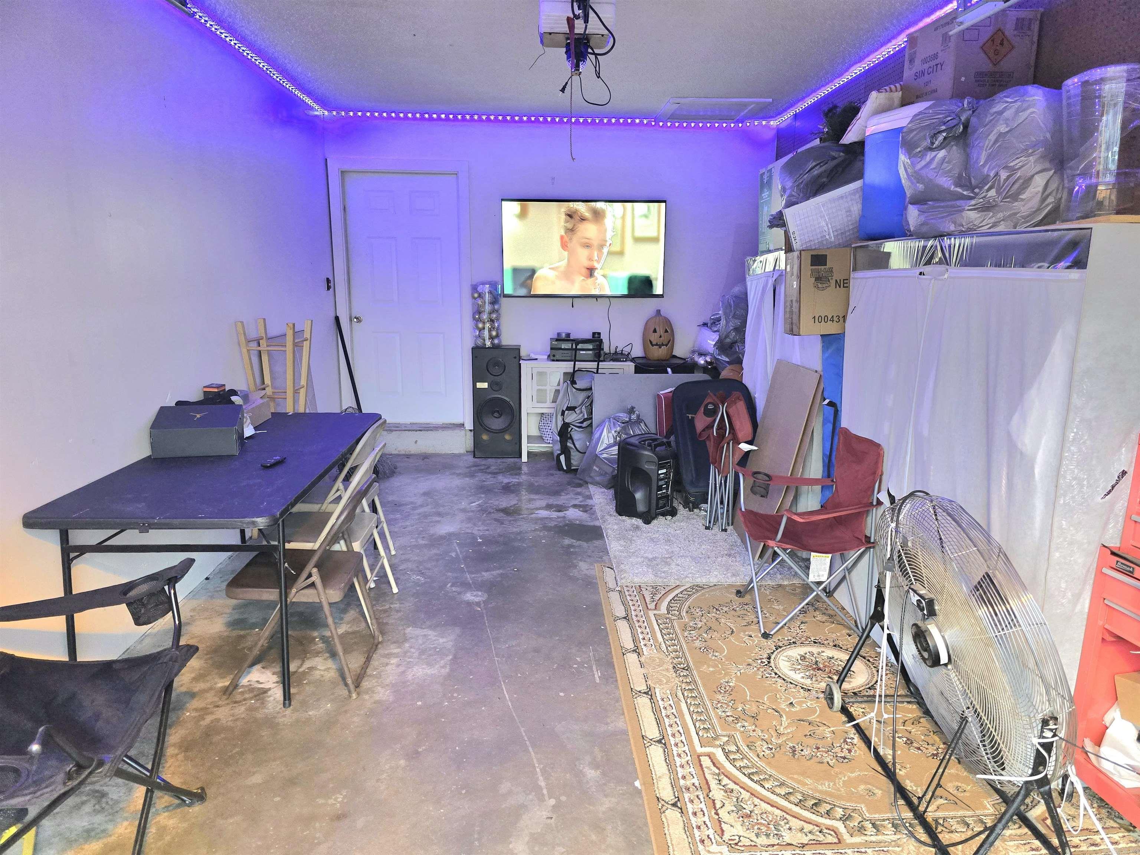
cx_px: 570
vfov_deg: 58.9
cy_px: 428
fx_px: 757
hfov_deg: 73.9
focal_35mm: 23
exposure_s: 1/60.2
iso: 1000
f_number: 1.7
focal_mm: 6.3
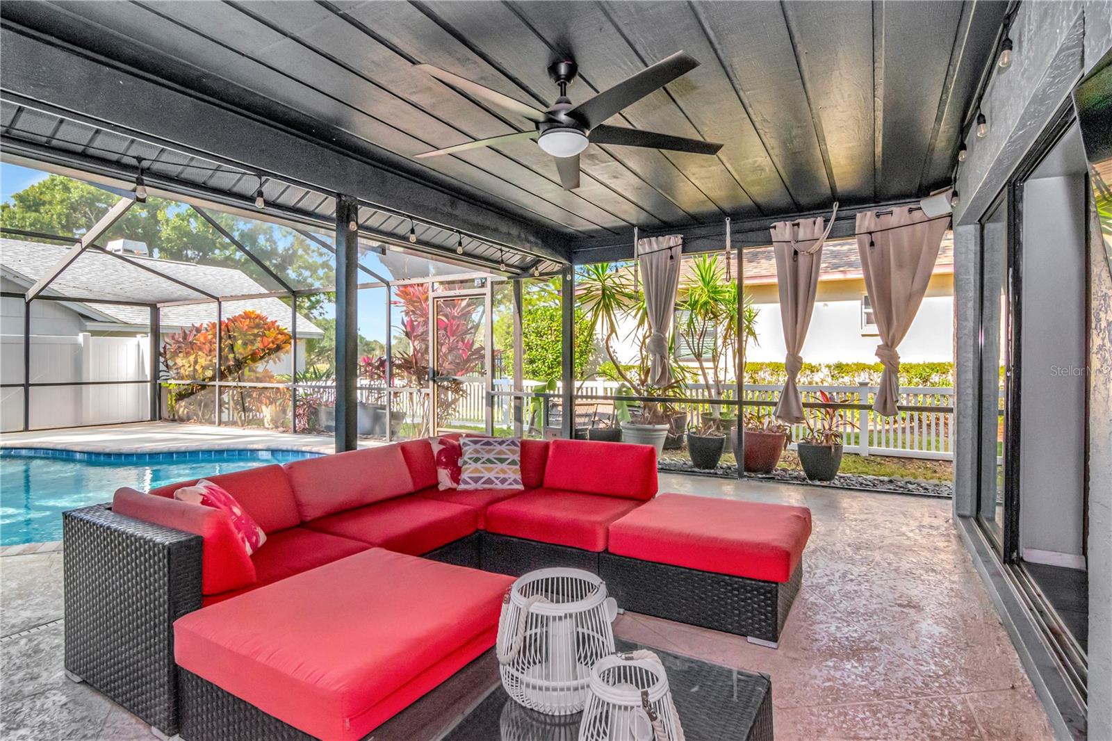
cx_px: 556
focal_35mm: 16
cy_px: 370
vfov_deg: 72.0
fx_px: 510
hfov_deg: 95.0
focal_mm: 11
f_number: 13
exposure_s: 1/125
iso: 1000
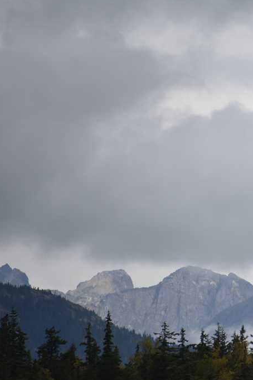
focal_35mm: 564
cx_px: 355
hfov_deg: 2.4
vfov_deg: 3.7
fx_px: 5945
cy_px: 206
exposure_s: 1/640
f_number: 5.6
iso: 200
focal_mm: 300
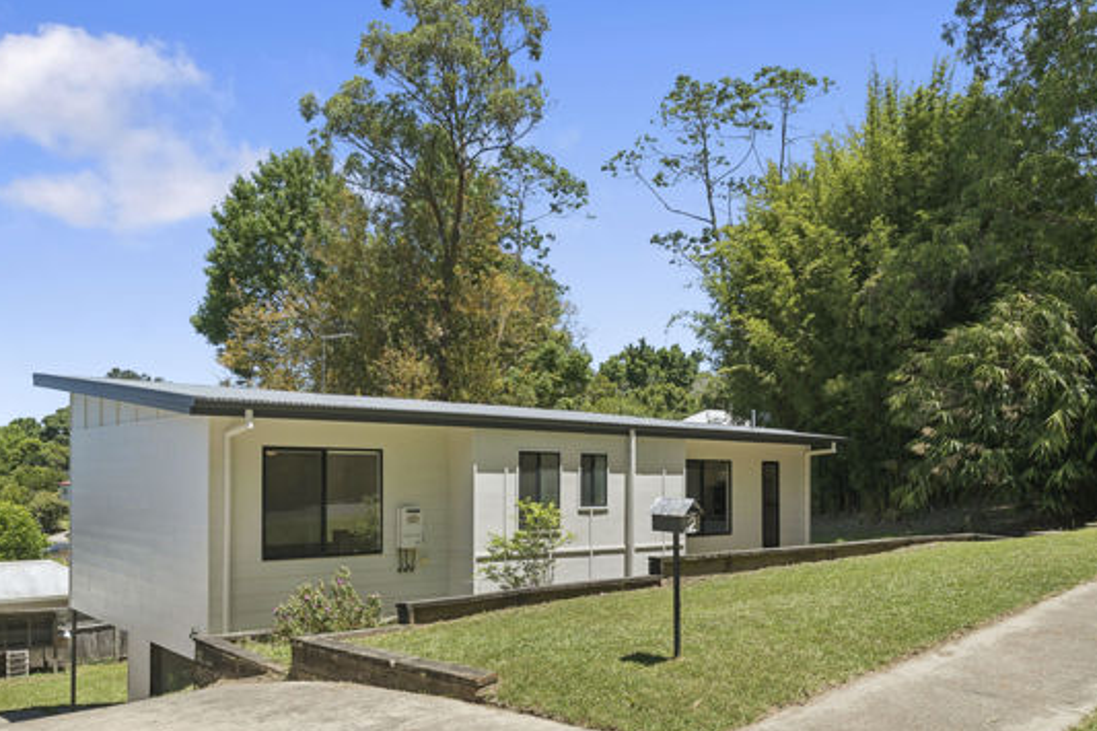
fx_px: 914
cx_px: 502
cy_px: 464
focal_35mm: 30
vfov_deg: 43.2
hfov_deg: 61.9
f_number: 9
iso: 800
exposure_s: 1/1250
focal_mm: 20
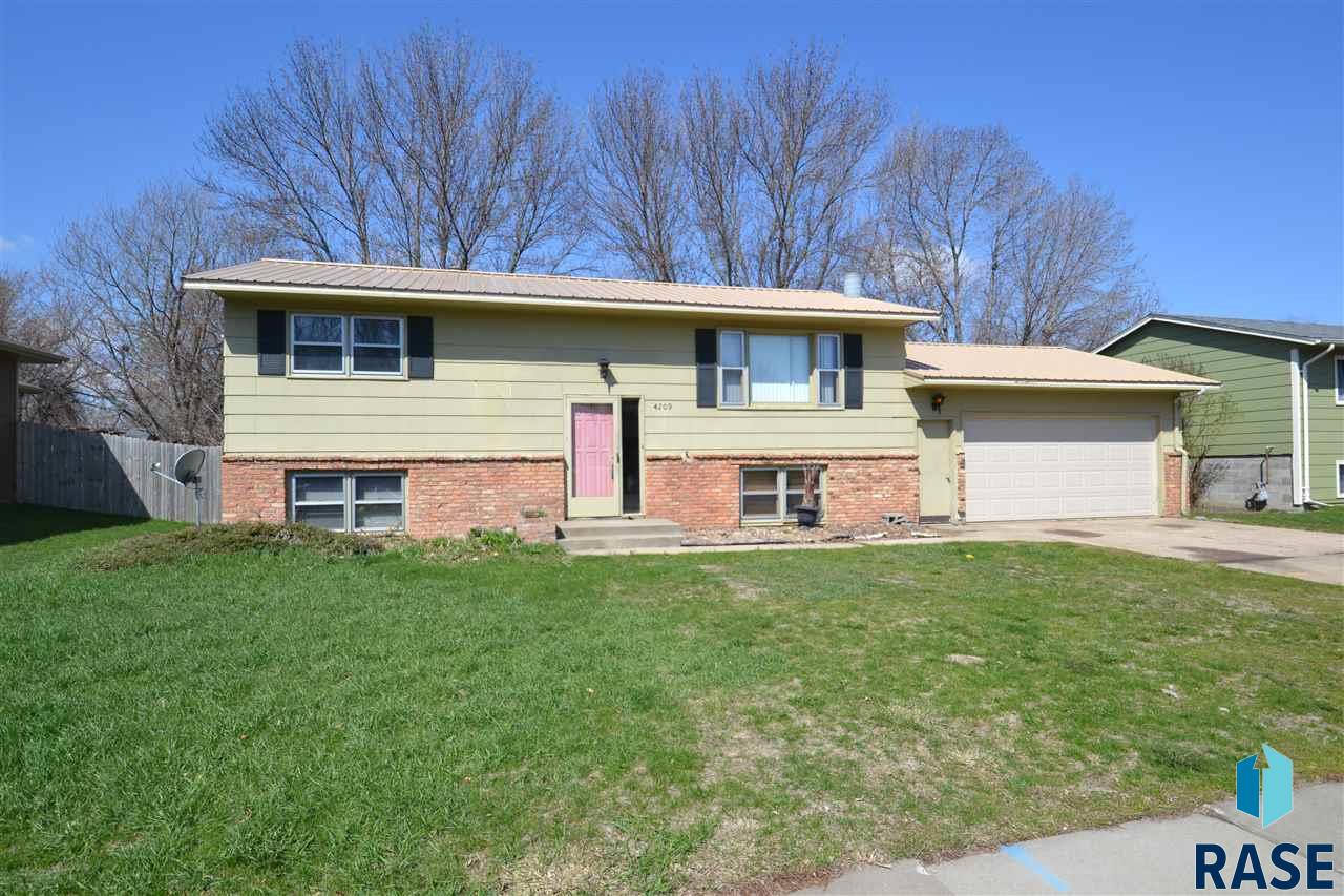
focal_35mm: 18
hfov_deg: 90.0
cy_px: 448
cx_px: 672
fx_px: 672
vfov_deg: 67.4
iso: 100
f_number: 7.1
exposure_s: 1/200
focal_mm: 12
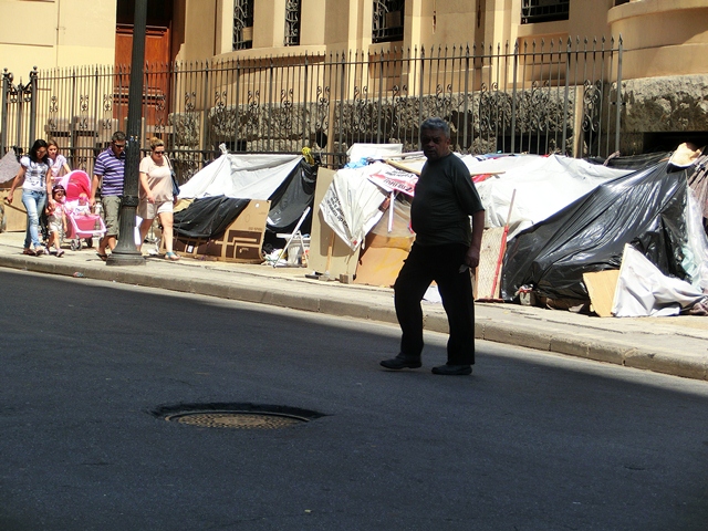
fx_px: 2536
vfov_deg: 12.0
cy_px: 266
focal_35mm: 124
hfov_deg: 15.9
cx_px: 354
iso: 100
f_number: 5.7
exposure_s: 1/400
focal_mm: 21.94
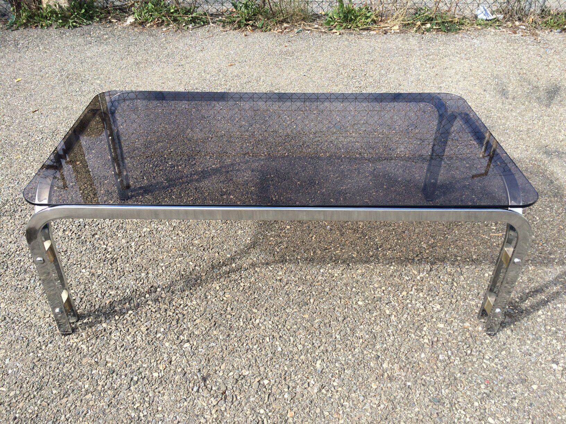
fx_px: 474
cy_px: 212
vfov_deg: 48.2
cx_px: 283
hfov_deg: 61.7
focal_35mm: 29
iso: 32
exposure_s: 1/1080
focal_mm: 4.15
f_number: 2.2
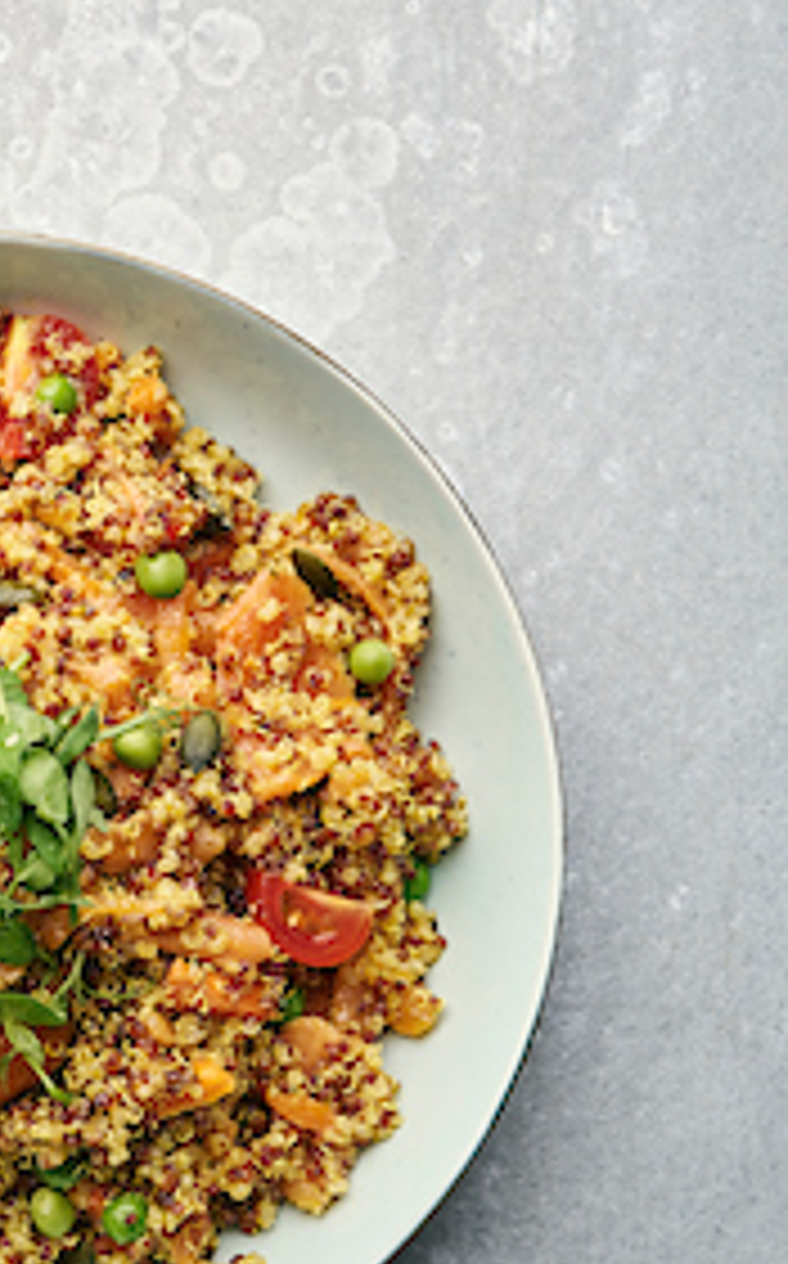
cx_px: -248
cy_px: 774
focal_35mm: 109
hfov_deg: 11.6
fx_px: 3755
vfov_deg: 19.1
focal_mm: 50
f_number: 8
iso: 200
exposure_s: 1/125
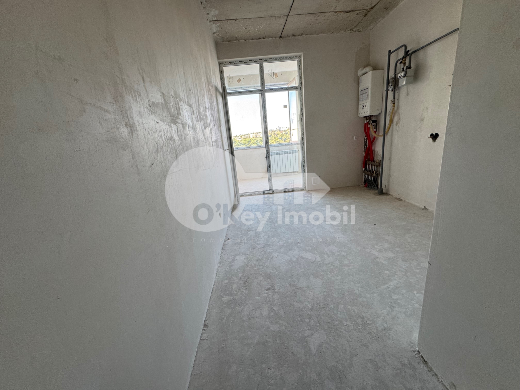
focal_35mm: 14
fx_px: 210
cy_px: 195
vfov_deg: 85.7
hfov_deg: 102.1
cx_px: 260
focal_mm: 2.22
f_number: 2.2
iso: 125
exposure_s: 1/99
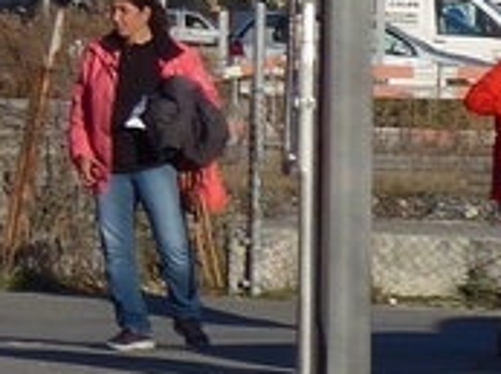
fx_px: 6629
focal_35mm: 459
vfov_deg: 3.2
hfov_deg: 4.2
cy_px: -217
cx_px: -889
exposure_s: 1/1000
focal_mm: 13.4
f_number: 3.9
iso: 80
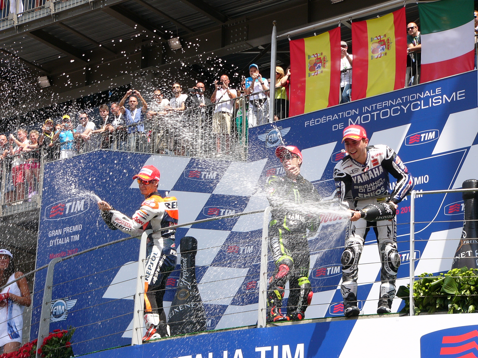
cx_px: 239
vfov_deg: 12.8
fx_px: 1602
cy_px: 179
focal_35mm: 116
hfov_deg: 17.0
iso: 50
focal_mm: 19.4
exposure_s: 1/320
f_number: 4
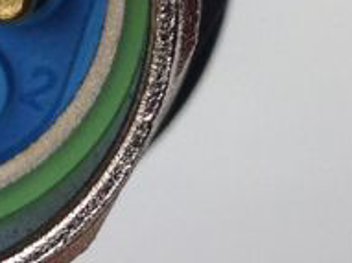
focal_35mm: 221
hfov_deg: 8.8
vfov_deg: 6.6
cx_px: -109
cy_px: -164
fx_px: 2246
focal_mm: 4.12
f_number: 2.4
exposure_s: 1/148
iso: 50
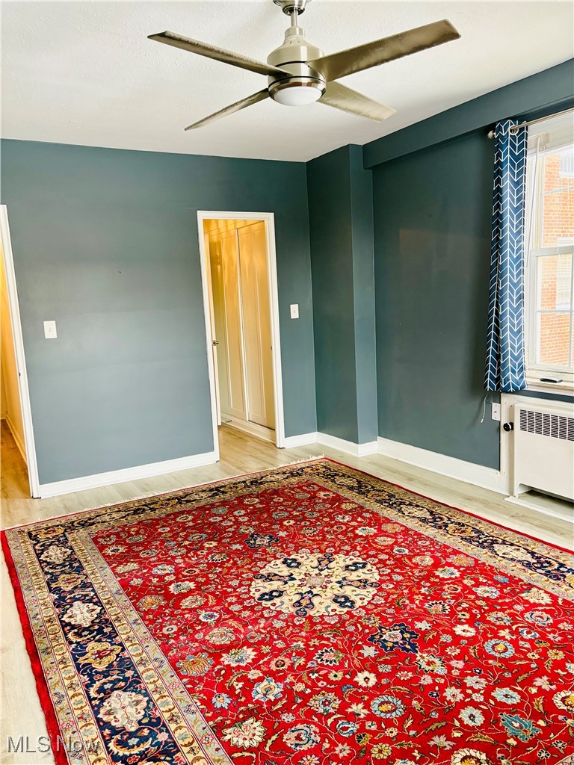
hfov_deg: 53.1
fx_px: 575
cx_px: 287
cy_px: 382
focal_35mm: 26
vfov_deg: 67.3
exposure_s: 1/60
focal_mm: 5.96
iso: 200
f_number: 1.6
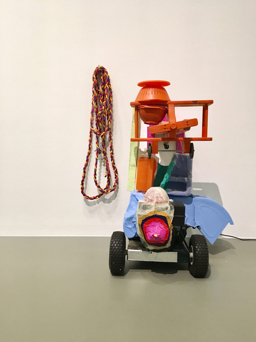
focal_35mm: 29
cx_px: 128
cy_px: 171
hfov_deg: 48.2
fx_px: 286
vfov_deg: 61.7
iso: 100
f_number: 2.2
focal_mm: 4.15
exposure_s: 1/17
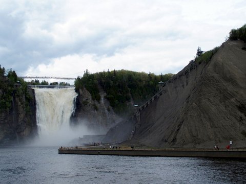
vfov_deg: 29.1
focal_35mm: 50
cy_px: 92
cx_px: 123
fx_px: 355
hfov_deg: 38.2
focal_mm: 10.8
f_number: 3.5
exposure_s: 1/1000
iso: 100
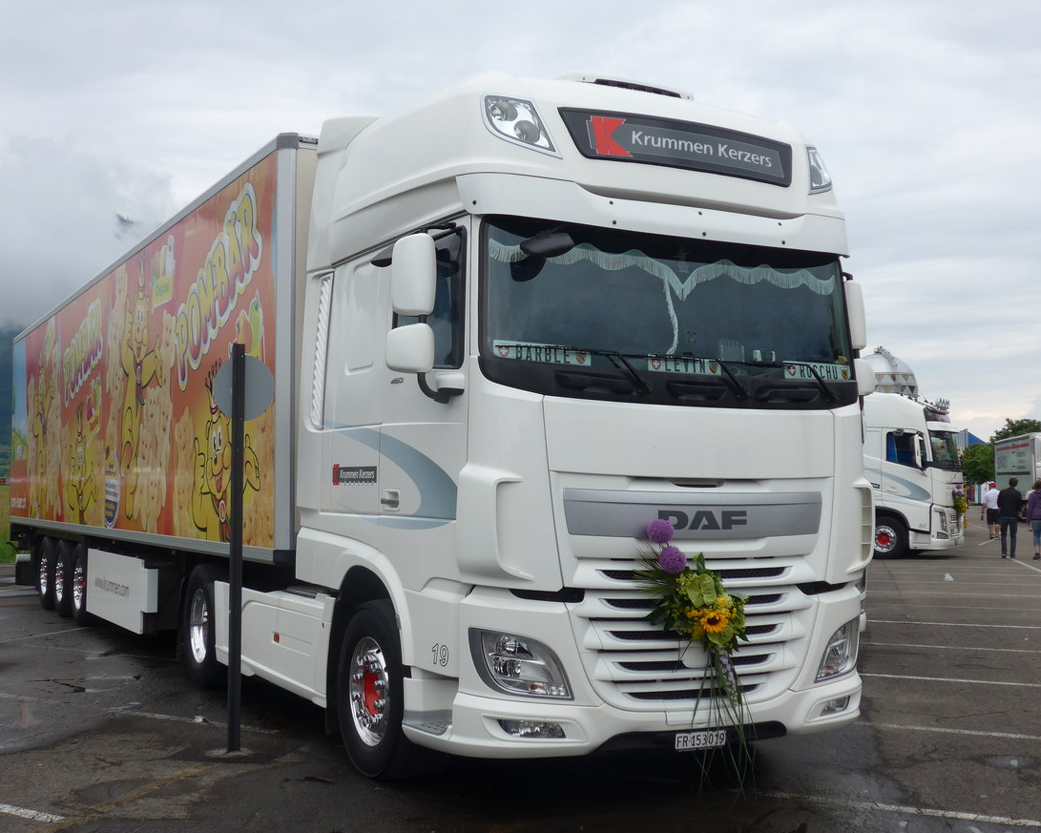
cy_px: 412
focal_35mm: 44
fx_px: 1356
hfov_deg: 42.0
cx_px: 507
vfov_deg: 34.2
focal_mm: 8.4
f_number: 2.8
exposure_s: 1/1000
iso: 80
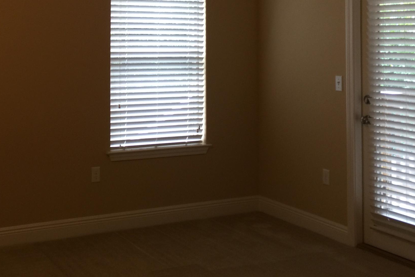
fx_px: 634
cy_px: 20
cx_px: 97
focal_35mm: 55
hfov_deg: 35.3
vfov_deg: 23.9
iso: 32
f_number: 2.2
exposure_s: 1/30
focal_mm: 4.15
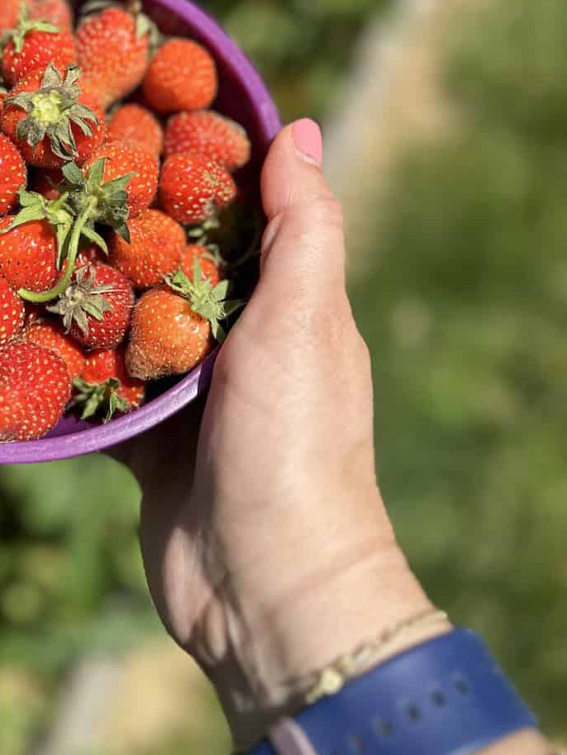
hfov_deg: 32.9
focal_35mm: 42
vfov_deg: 42.8
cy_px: 153
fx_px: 917
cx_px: 72
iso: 80
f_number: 1.8
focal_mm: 6.9
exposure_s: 1/3155
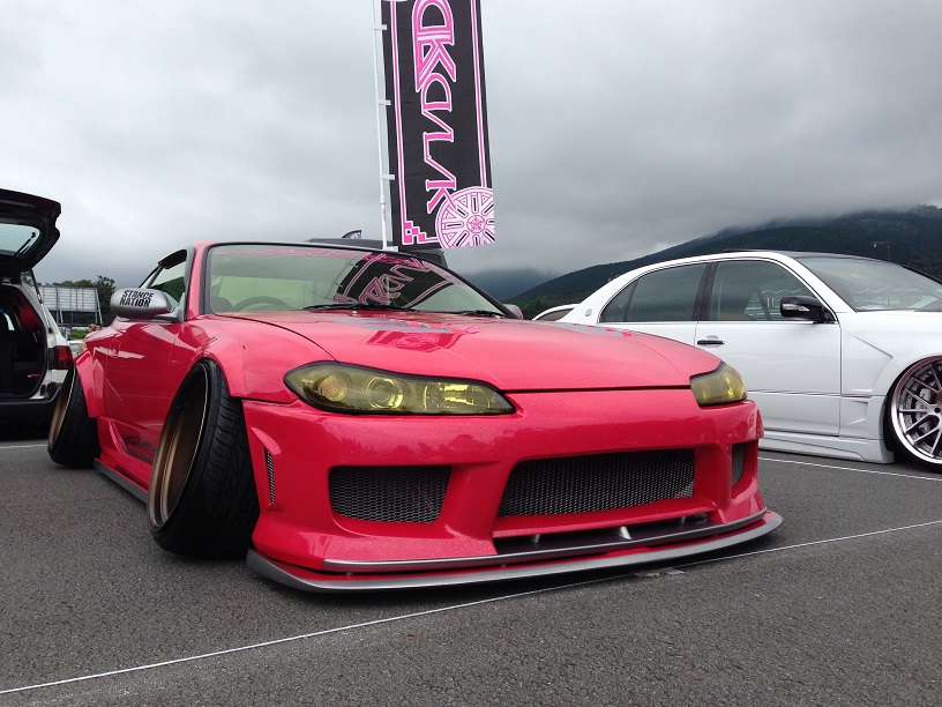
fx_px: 898
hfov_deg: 55.4
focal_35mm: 33
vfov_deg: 42.9
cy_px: 354
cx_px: 471
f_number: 2.4
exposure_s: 1/1178
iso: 50
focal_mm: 4.12
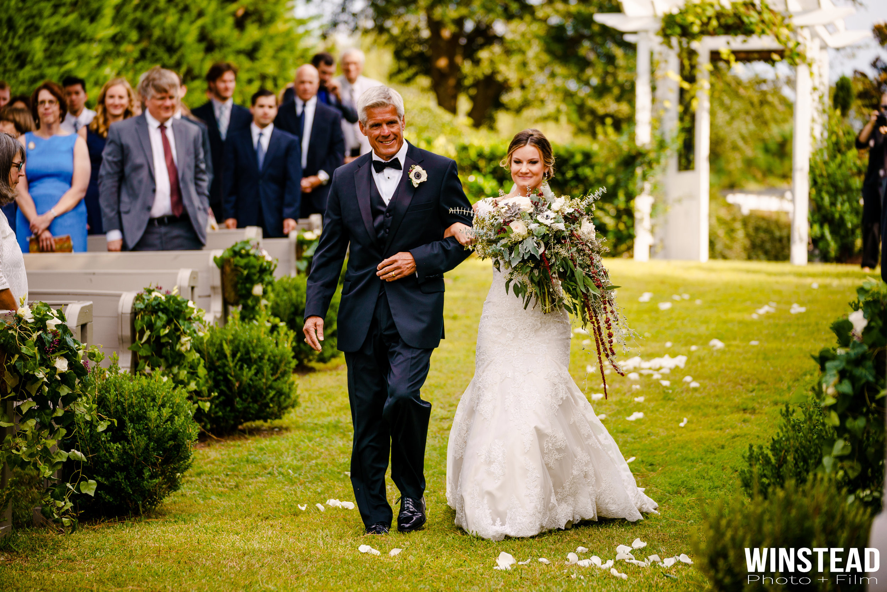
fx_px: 2710
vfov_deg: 12.5
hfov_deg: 18.6
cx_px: 444
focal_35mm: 110
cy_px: 296
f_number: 2.8
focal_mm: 110
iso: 100
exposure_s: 1/640
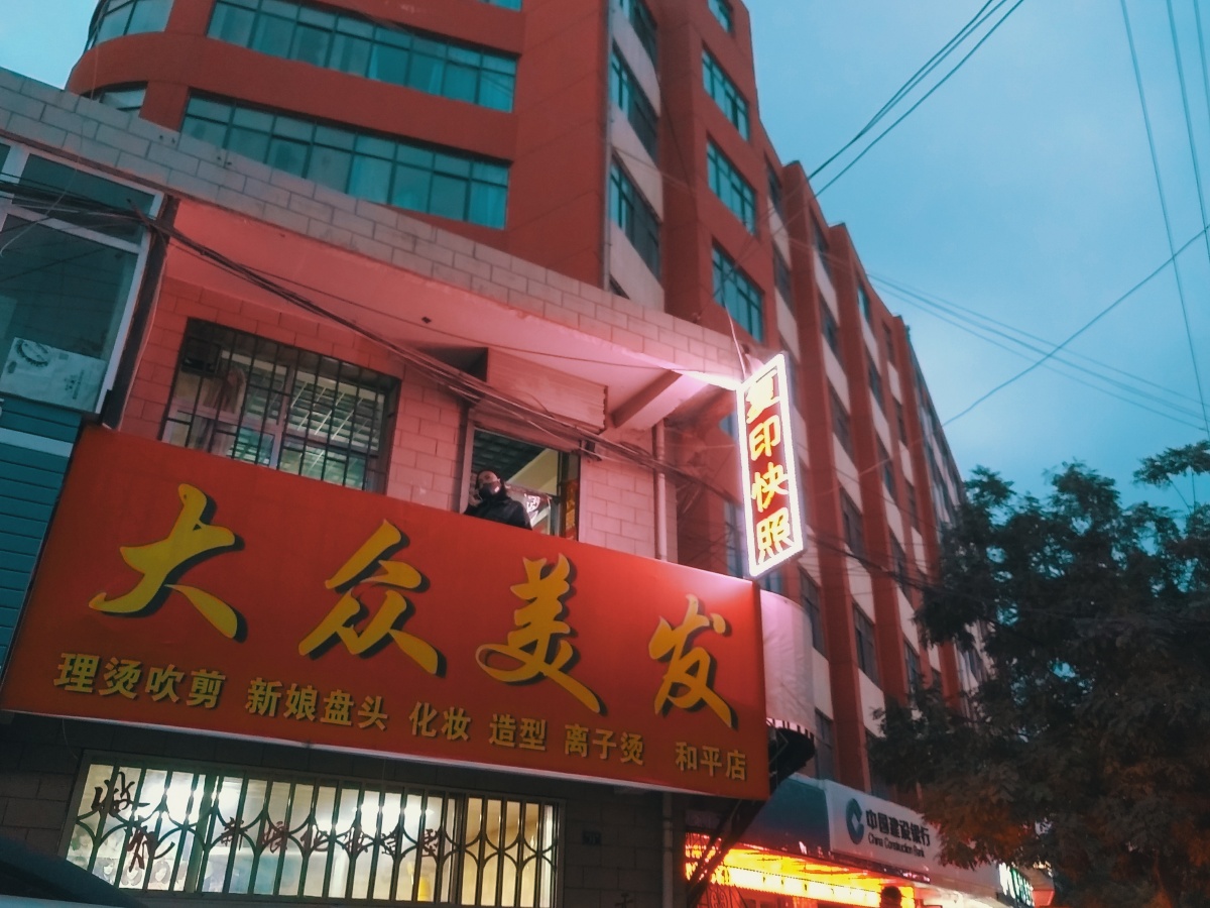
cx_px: 605
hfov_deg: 65.3
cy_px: 454
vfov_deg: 51.4
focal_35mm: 27
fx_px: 944
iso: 800
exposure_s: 1/20
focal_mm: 3.66
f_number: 2
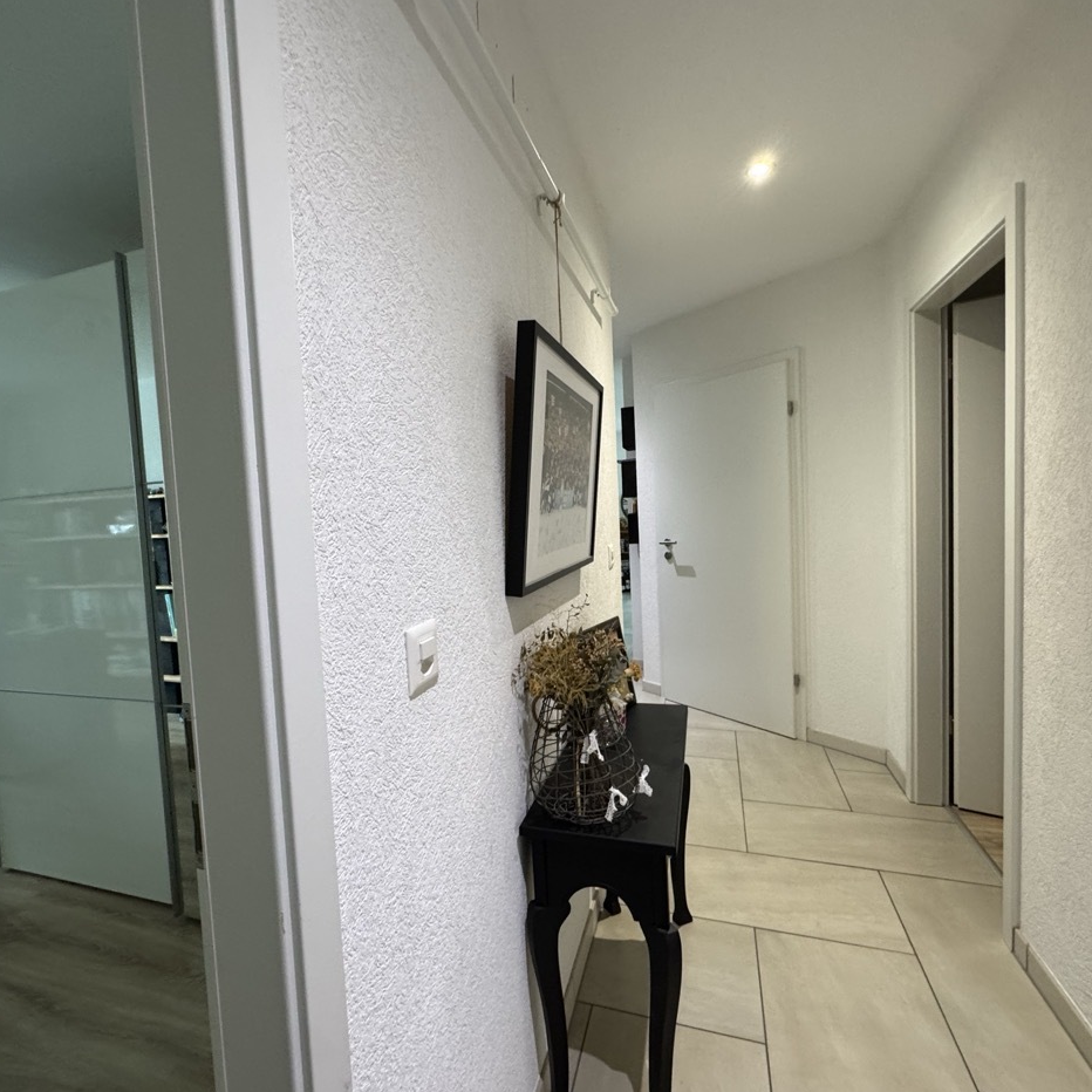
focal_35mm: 17
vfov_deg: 84.0
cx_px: 492
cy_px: 552
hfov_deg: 83.7
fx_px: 607
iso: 250
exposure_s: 1/50
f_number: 2.2
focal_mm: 2.22
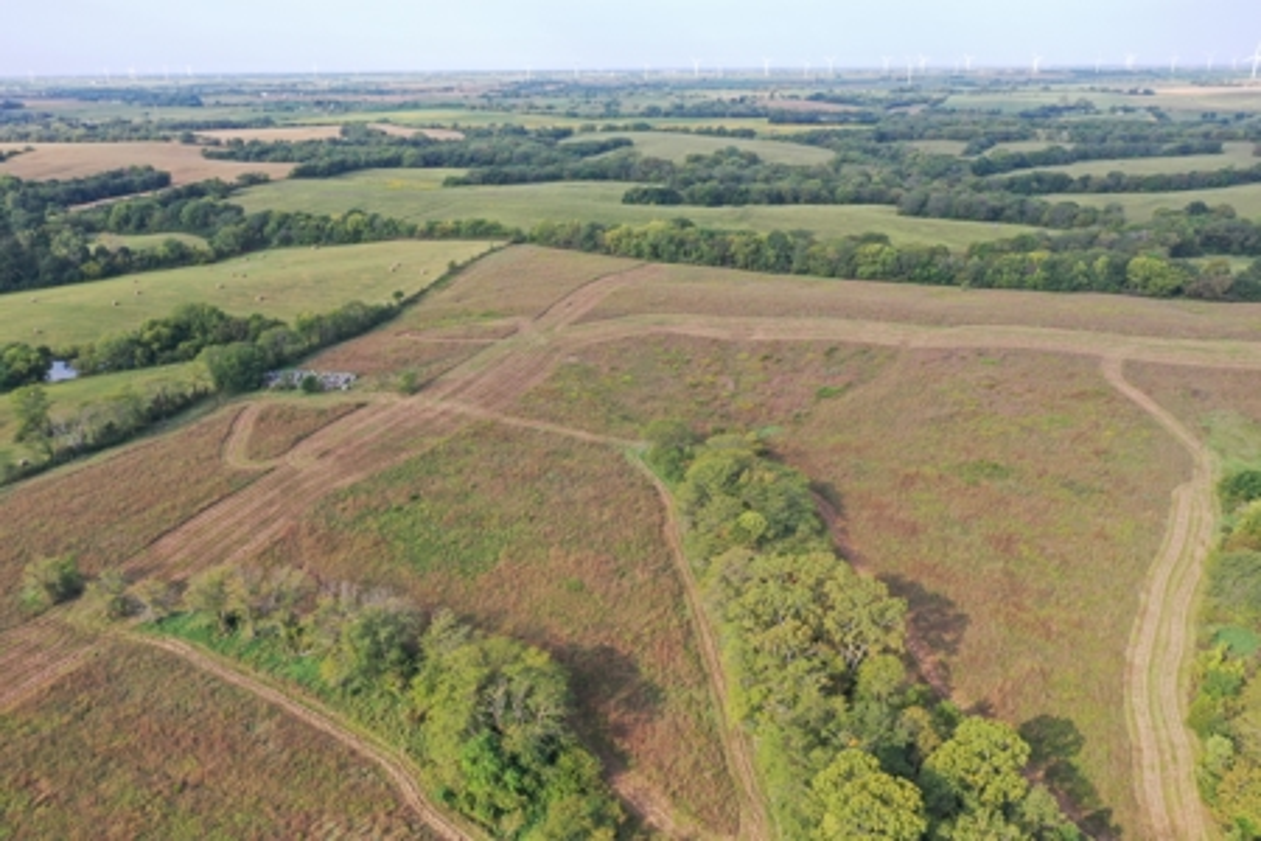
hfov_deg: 65.5
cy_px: 420
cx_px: 630
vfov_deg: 46.4
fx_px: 981
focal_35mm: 28
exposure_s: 1/200
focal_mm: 10.26
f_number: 5
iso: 100
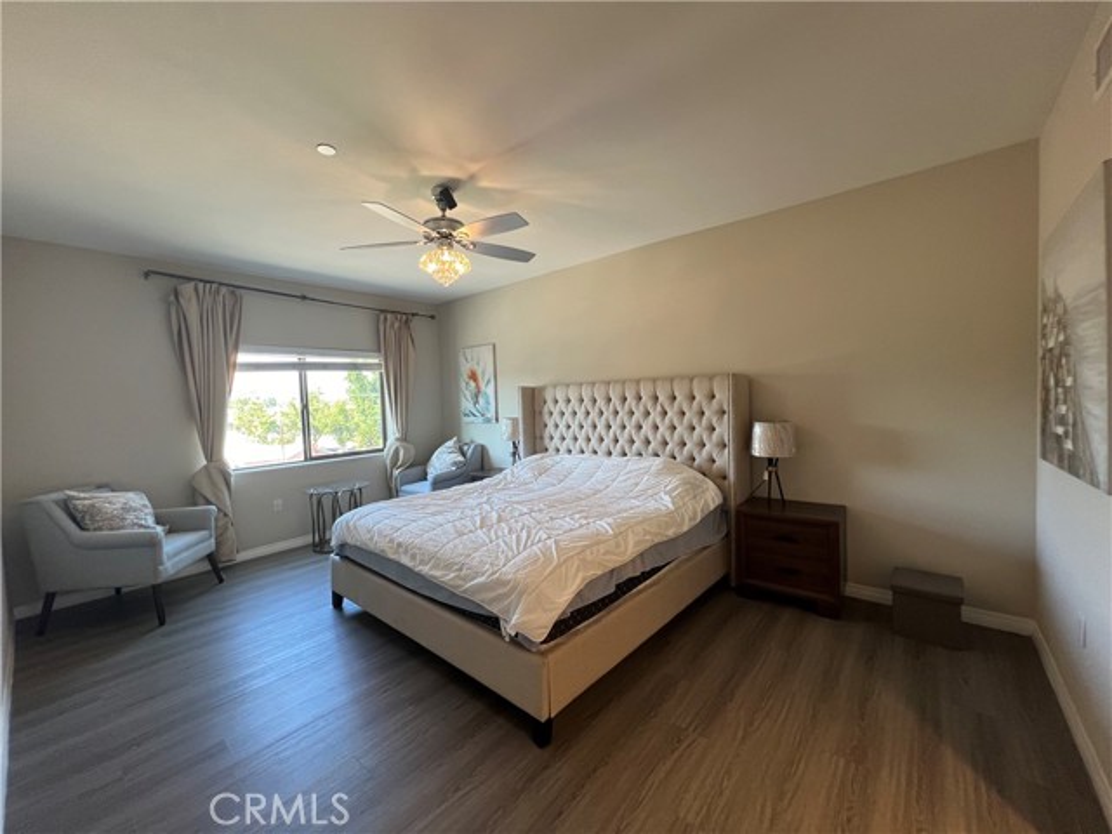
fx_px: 418
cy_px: 417
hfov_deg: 106.2
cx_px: 556
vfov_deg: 89.9
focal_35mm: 13
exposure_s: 1/120
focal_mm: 1.57
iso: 200
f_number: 1.8
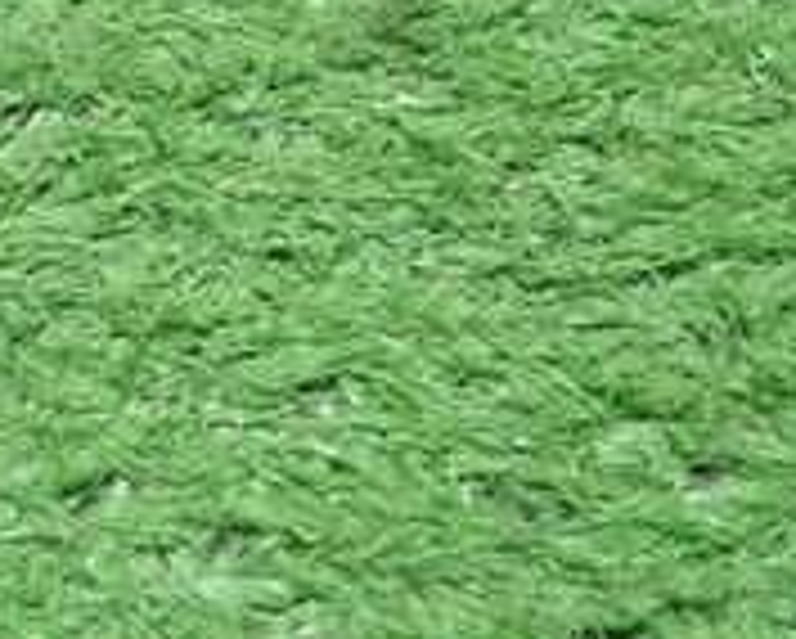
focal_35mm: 99
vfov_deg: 14.8
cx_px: -423
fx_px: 2335
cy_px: -230
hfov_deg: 17.3
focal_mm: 5.5
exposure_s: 1/125
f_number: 2.3
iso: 800
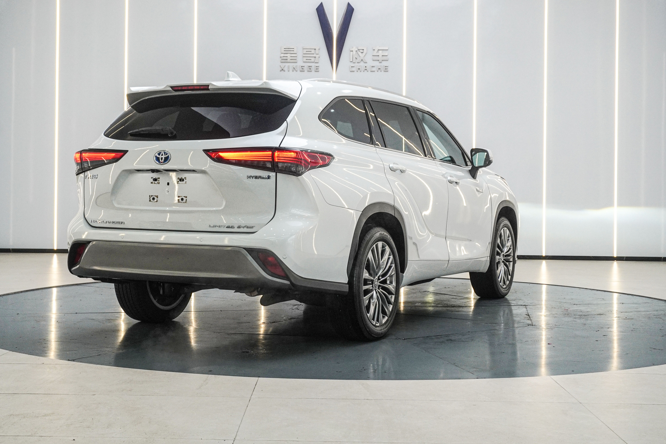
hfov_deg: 39.1
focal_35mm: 51
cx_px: 308
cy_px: 180
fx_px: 936
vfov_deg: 26.6
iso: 640
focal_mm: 27
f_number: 6.3
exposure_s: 1/80
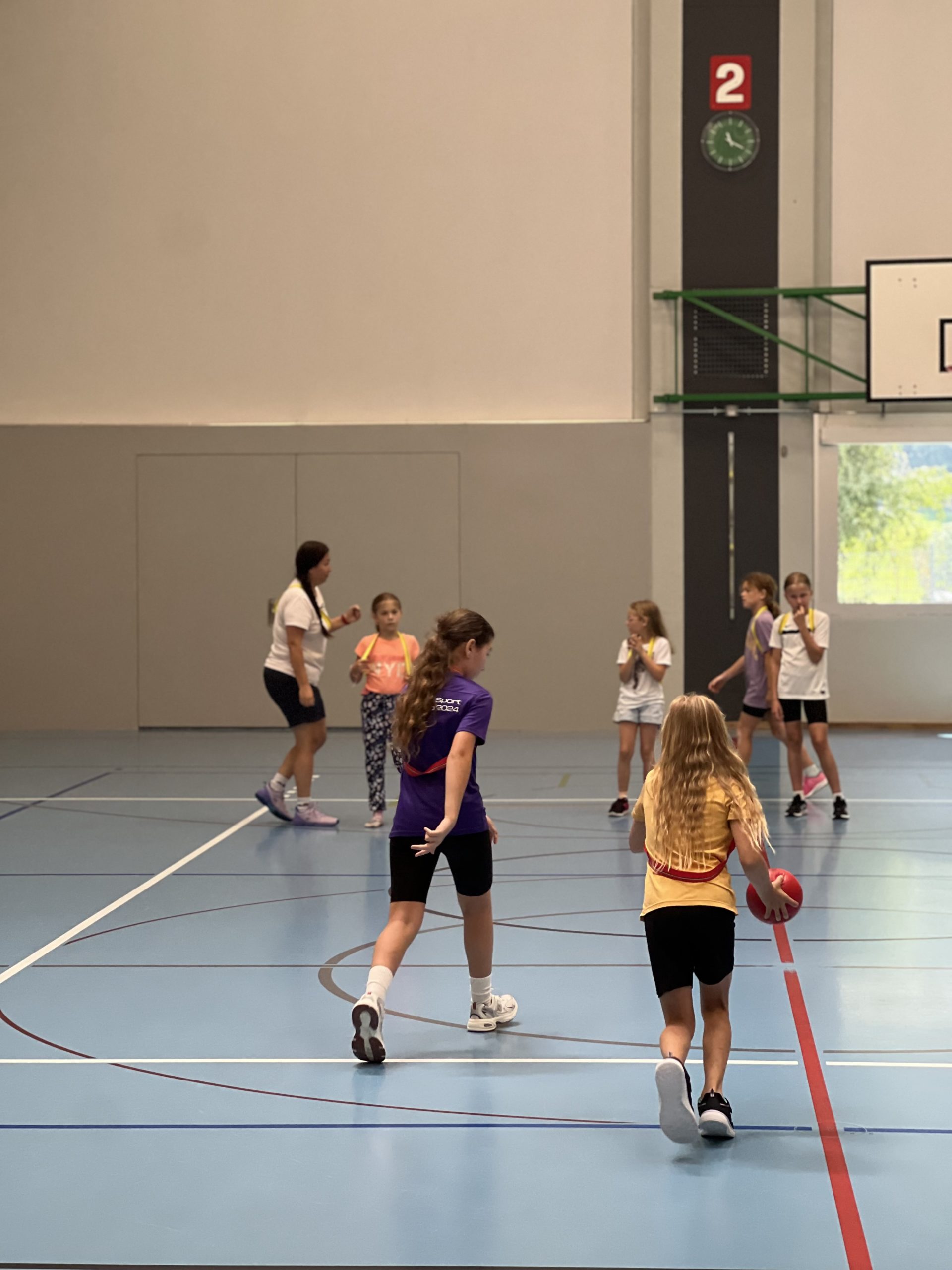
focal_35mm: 77
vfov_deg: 25.3
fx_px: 2824
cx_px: 476
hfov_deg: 19.1
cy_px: 635
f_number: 2.8
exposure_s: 1/121
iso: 200
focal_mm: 9
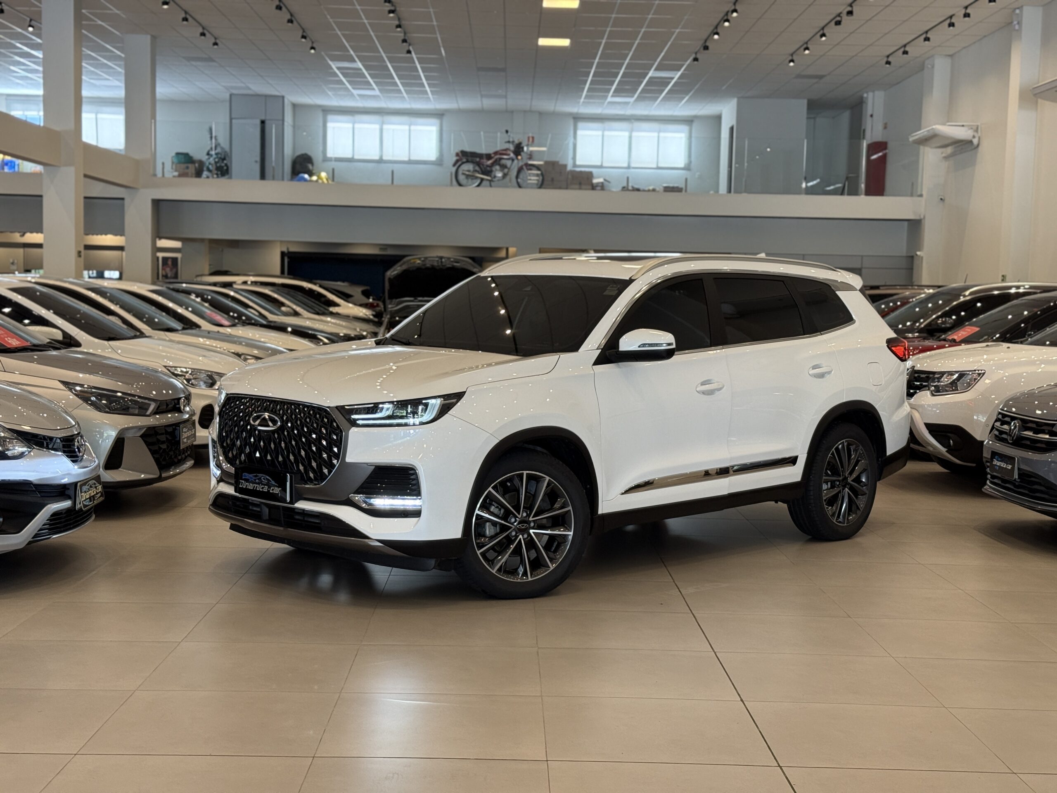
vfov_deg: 30.3
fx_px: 1466
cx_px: 528
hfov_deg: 39.7
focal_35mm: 48
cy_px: 396
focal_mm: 6.76
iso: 125
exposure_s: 1/120
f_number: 1.78
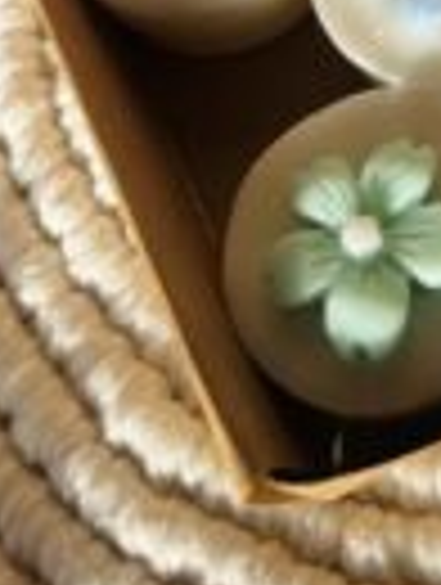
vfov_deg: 20.8
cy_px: -288
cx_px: 626
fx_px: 1354
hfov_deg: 17.0
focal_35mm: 80
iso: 50
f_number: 1.6
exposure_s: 1/1117
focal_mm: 5.1
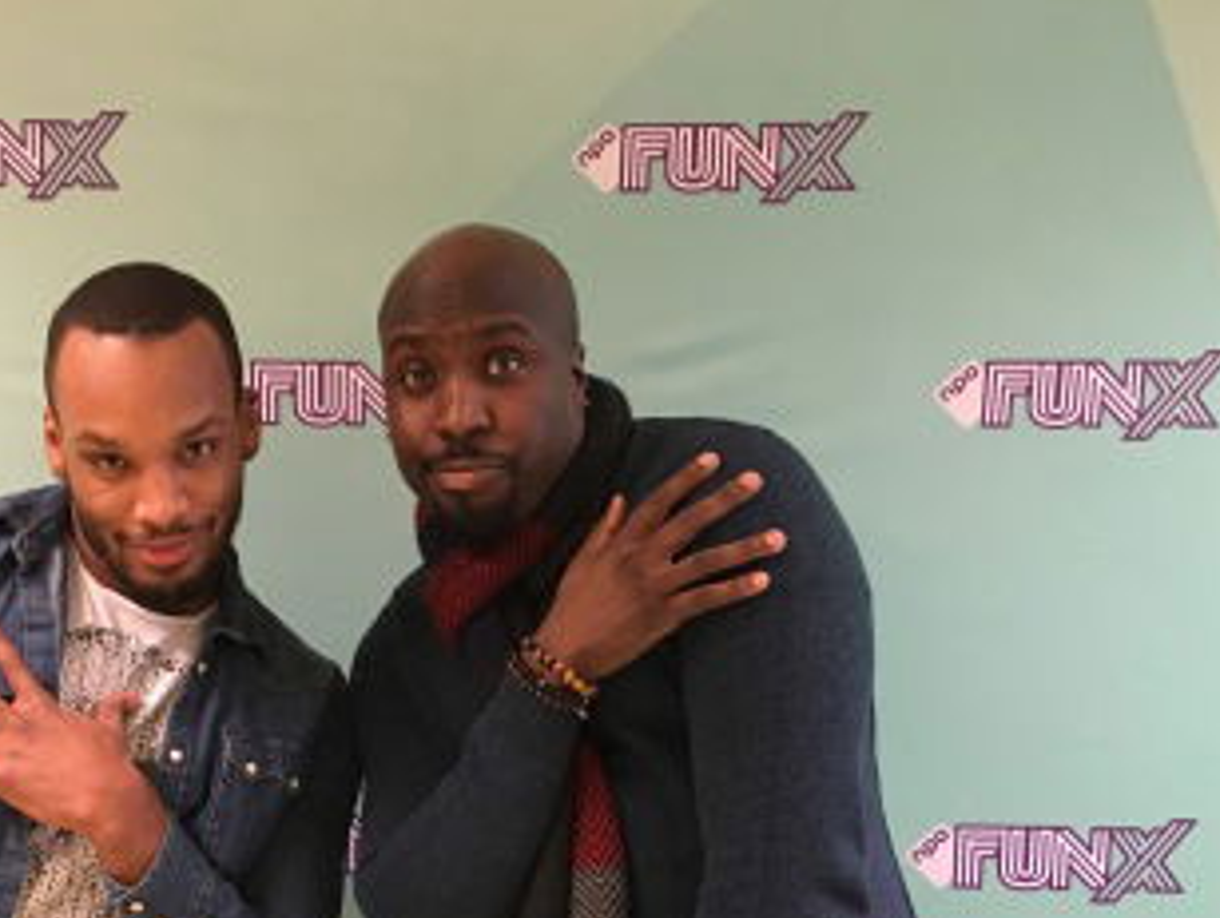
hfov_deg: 39.4
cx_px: 318
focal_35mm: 47
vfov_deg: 30.2
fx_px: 1658
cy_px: 737
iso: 200
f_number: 2.2
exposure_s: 1/17
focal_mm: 4.15
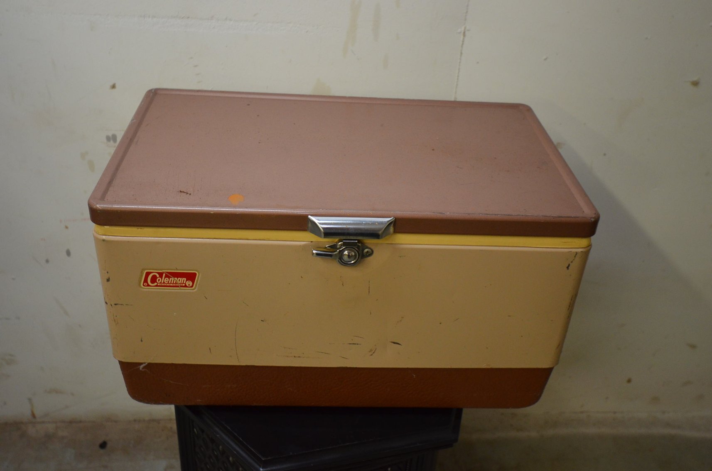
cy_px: 236
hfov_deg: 53.2
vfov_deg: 36.7
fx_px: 710
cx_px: 356
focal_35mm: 36
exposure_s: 1/60
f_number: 4.5
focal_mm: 24
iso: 1100
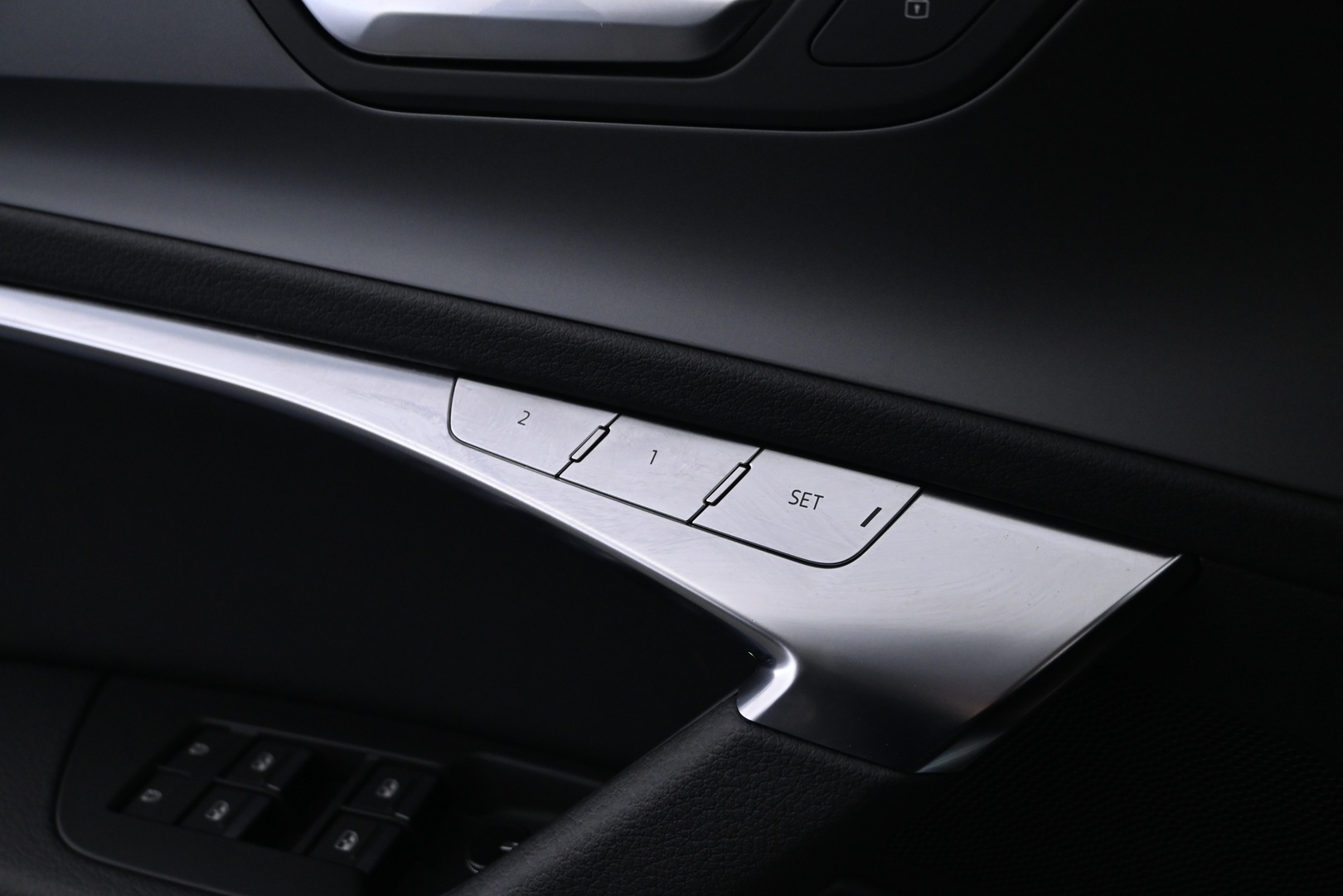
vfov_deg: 38.4
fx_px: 1287
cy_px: 448
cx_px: 672
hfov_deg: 55.1
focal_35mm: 34
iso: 1600
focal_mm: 23
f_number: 4.2
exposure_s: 1/30
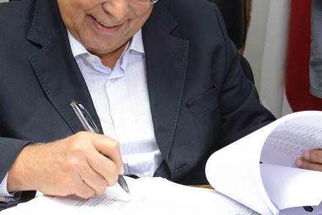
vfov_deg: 13.7
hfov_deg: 21.0
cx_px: 169
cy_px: -45
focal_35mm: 97
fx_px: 868
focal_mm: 35
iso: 2000
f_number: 6.3
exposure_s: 1/50
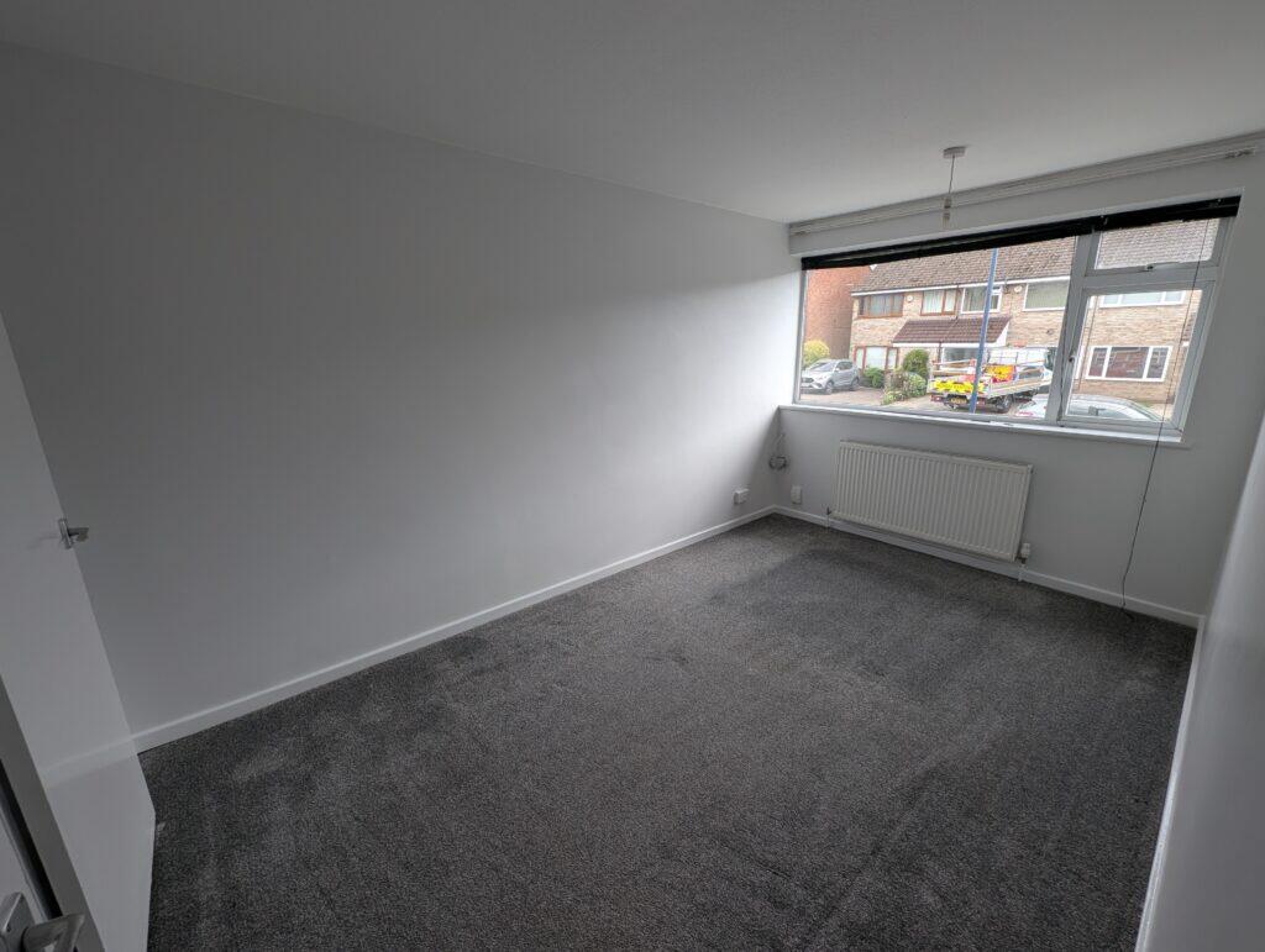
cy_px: 476
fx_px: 476
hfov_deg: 106.1
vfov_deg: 90.1
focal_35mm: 13
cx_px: 632
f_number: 2.2
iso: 46
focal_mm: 1.95
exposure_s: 1/161
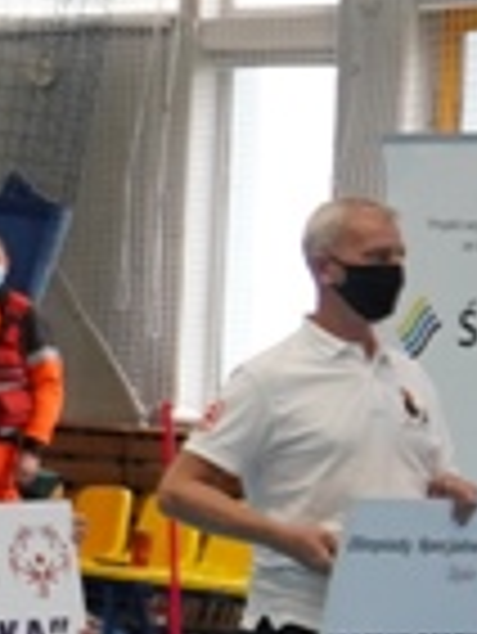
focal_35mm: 185
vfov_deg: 10.7
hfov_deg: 7.7
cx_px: -520
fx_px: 3394
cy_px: 486
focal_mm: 22
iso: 640
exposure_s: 1/160
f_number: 4
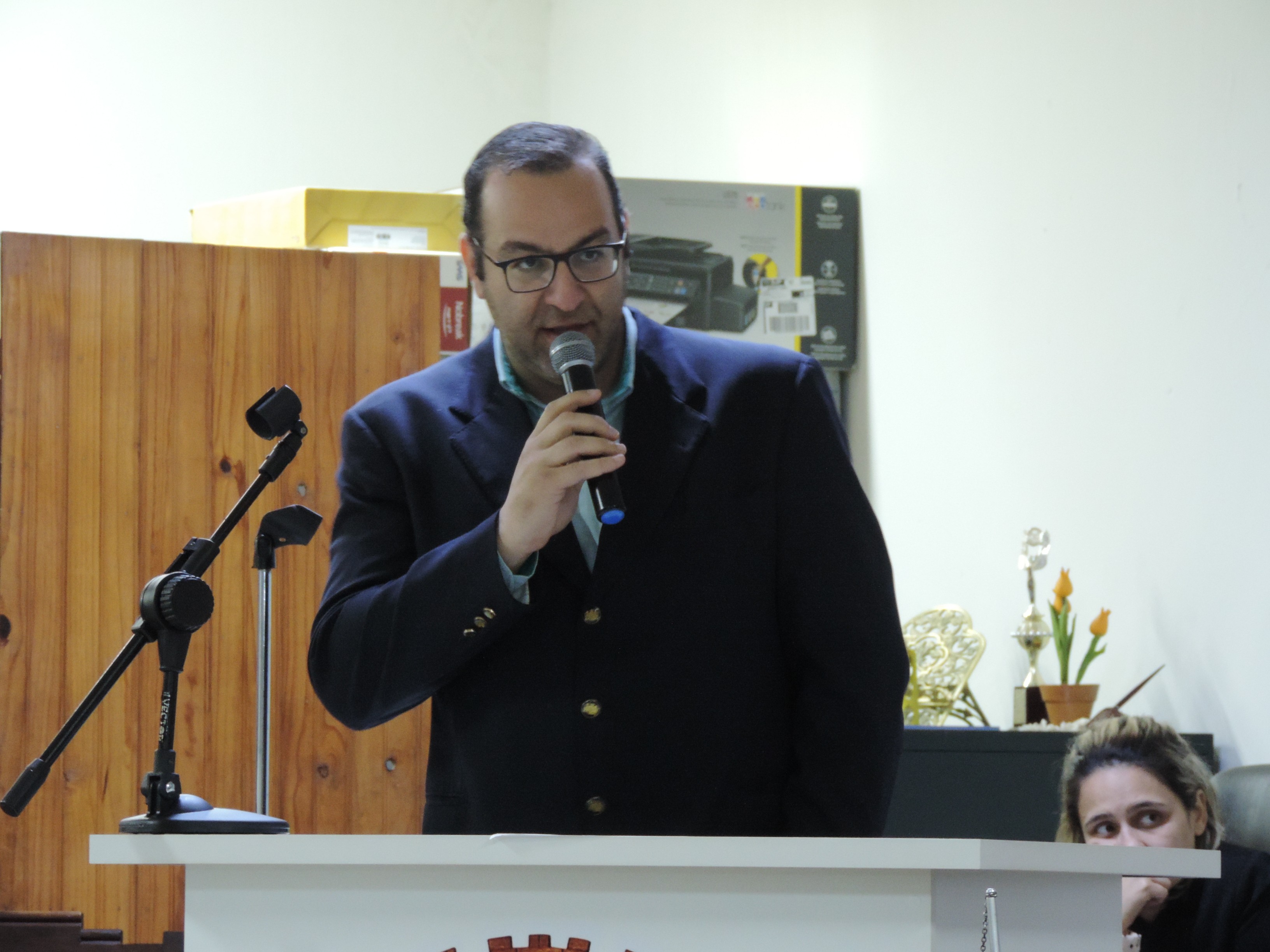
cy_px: 476
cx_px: 635
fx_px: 8255
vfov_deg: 6.6
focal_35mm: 225
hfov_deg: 8.8
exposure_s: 1/8
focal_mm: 40.1
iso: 800
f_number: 4.6
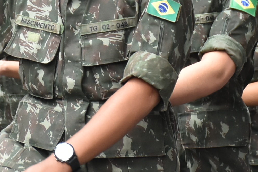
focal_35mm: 350
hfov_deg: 5.9
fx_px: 2509
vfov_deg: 3.9
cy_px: 124
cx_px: 127
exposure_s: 1/400
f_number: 5.6
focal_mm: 52
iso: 800
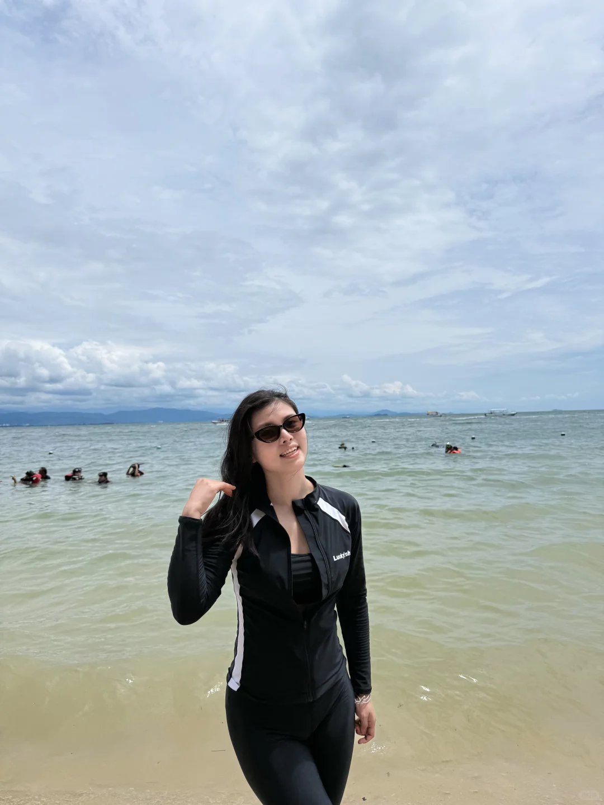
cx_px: 302
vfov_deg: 71.6
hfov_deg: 56.8
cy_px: 402
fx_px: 558
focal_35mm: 24
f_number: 1.78
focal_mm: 6.76
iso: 80
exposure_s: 1/14286
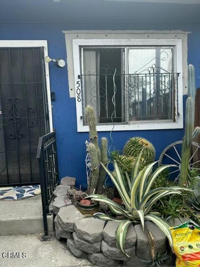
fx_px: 185
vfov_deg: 71.6
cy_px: 134
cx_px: 100
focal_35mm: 24
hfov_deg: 56.8
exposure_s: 1/1072
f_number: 1.78
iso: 80
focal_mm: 6.86
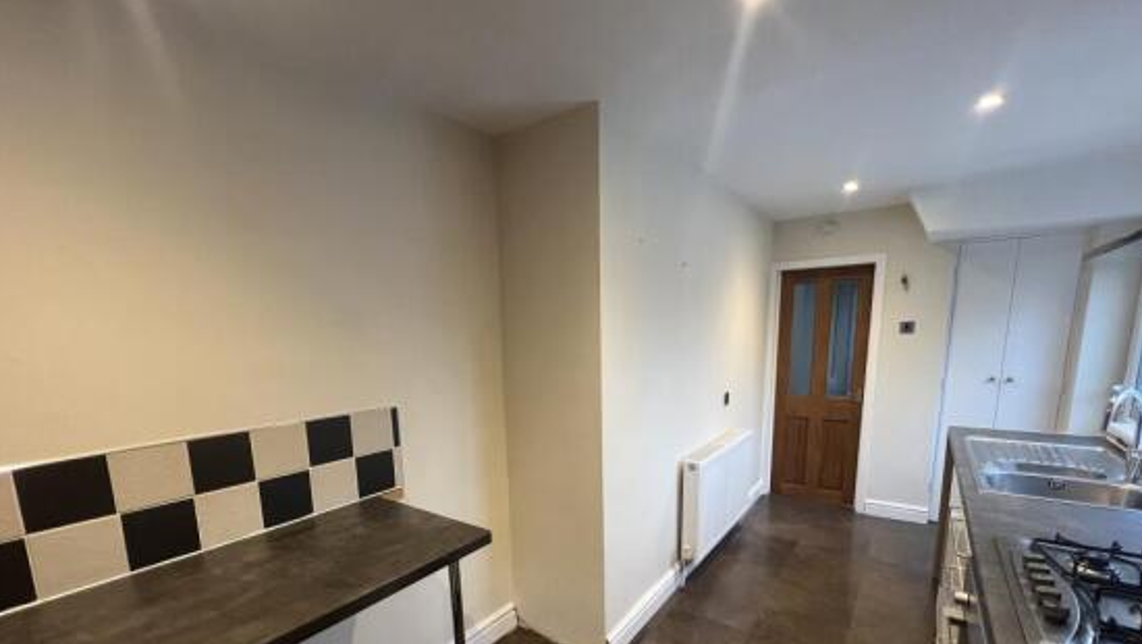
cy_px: 417
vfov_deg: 69.1
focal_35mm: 15
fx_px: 454
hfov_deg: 103.0
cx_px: 566
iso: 250
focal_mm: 1.57
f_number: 1.8
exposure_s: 1/79
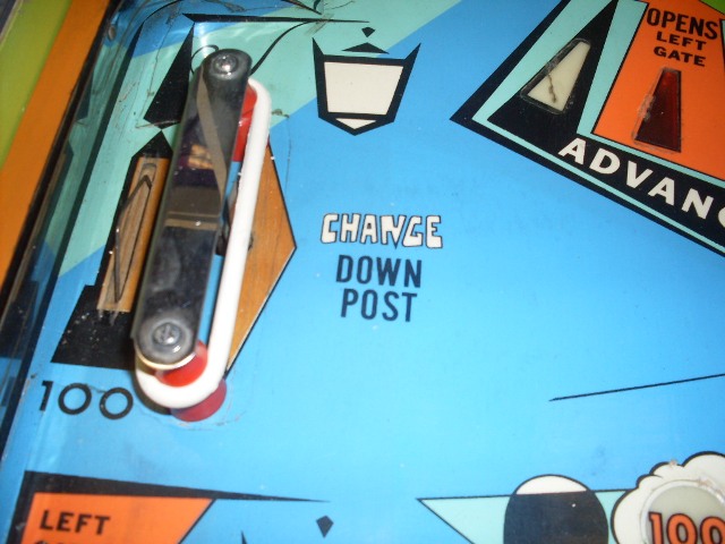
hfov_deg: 49.0
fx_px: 796
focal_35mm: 38
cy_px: 272
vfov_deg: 37.7
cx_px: 362
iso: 100
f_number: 2.8
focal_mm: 6.3
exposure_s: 1/45
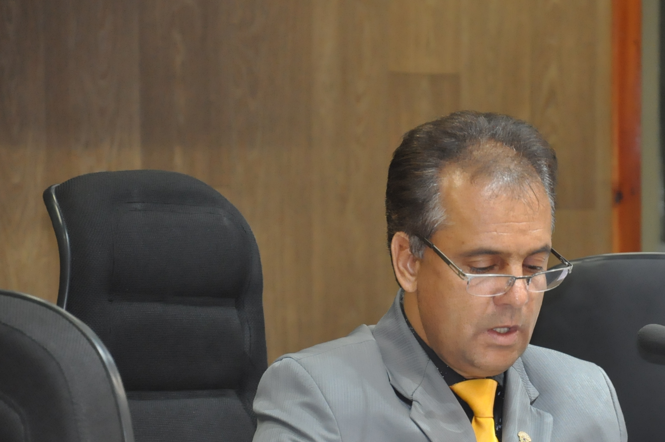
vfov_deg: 5.9
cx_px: 470
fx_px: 4256
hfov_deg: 8.9
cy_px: 300
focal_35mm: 231
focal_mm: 105
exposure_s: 1/60
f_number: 5.6
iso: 2000
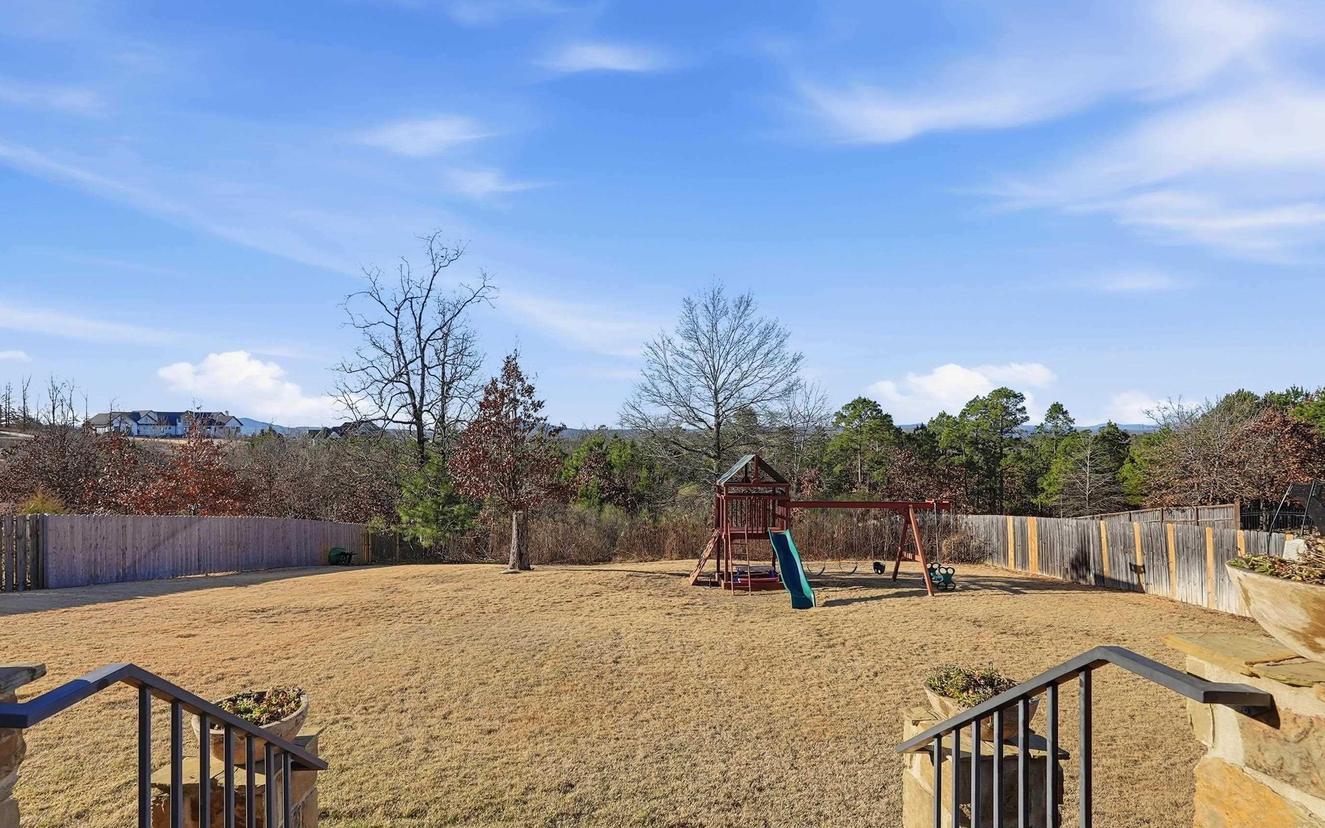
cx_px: 616
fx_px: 650
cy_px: 437
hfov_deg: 90.9
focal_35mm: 18
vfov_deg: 65.0
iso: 250
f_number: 9
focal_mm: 16
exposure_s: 1/1250
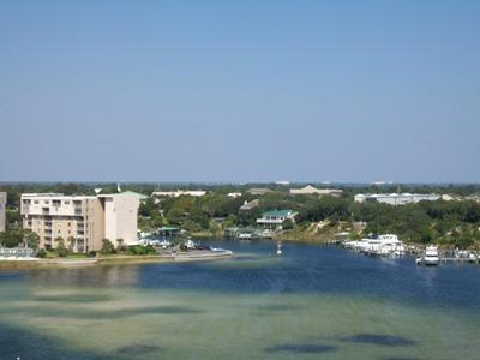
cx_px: 240
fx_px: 971
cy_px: 180
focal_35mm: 70
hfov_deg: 27.8
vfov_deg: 21.0
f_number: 6.7
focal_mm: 11.6
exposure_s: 1/320
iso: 64
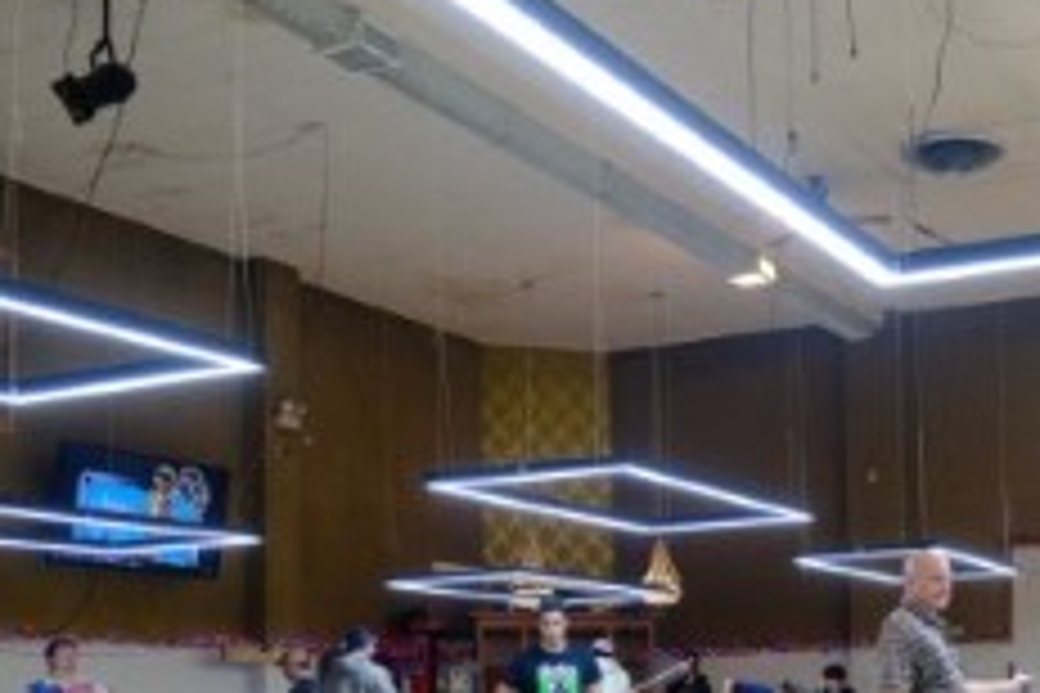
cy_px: 691
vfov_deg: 24.8
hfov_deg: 36.5
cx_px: 873
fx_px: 1502
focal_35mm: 52
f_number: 2.8
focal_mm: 16
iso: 500
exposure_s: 1/60
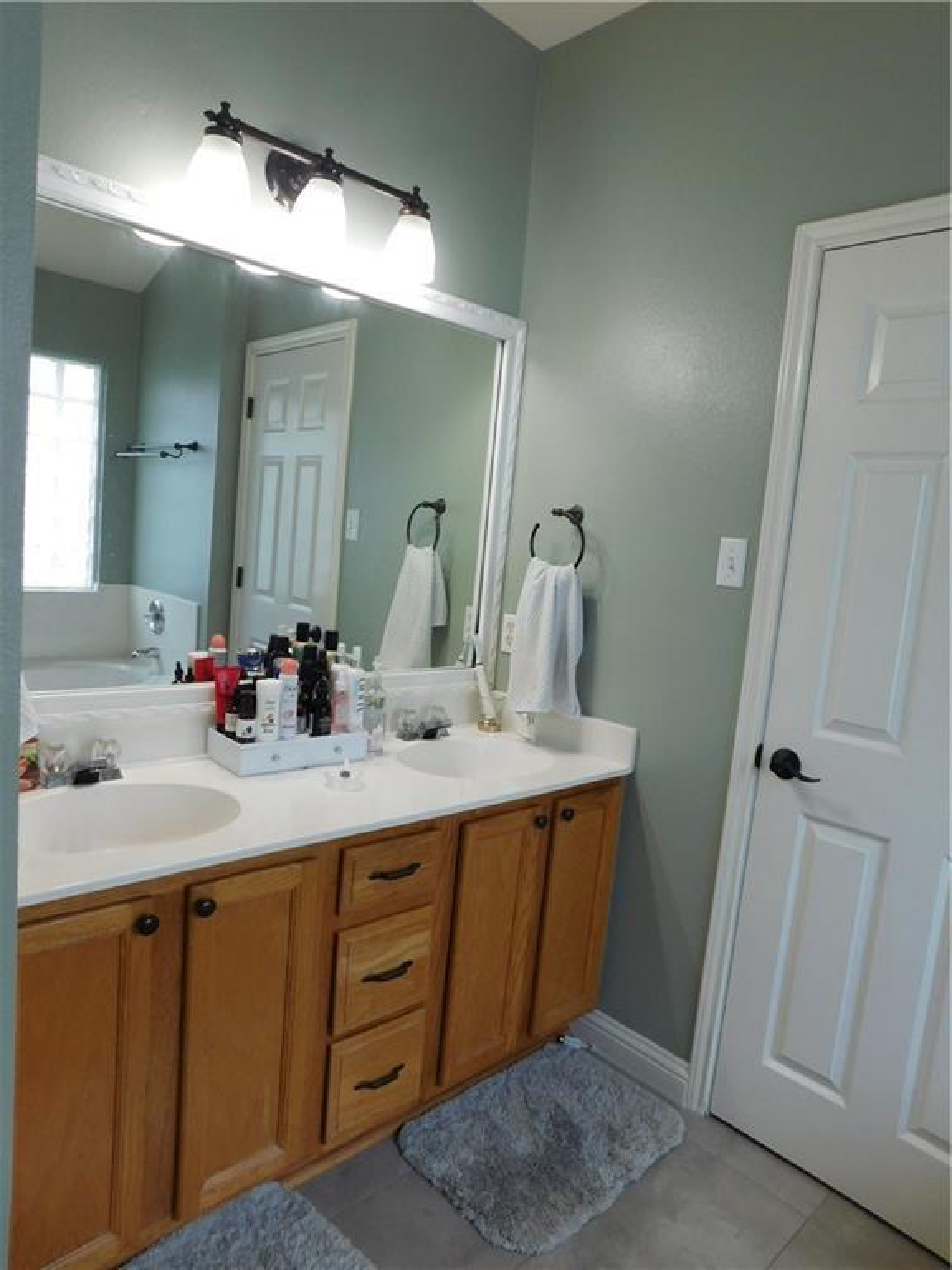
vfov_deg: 73.9
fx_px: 843
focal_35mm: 23
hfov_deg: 58.9
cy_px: 635
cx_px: 476
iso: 125
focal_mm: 4
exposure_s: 1/50
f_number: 3
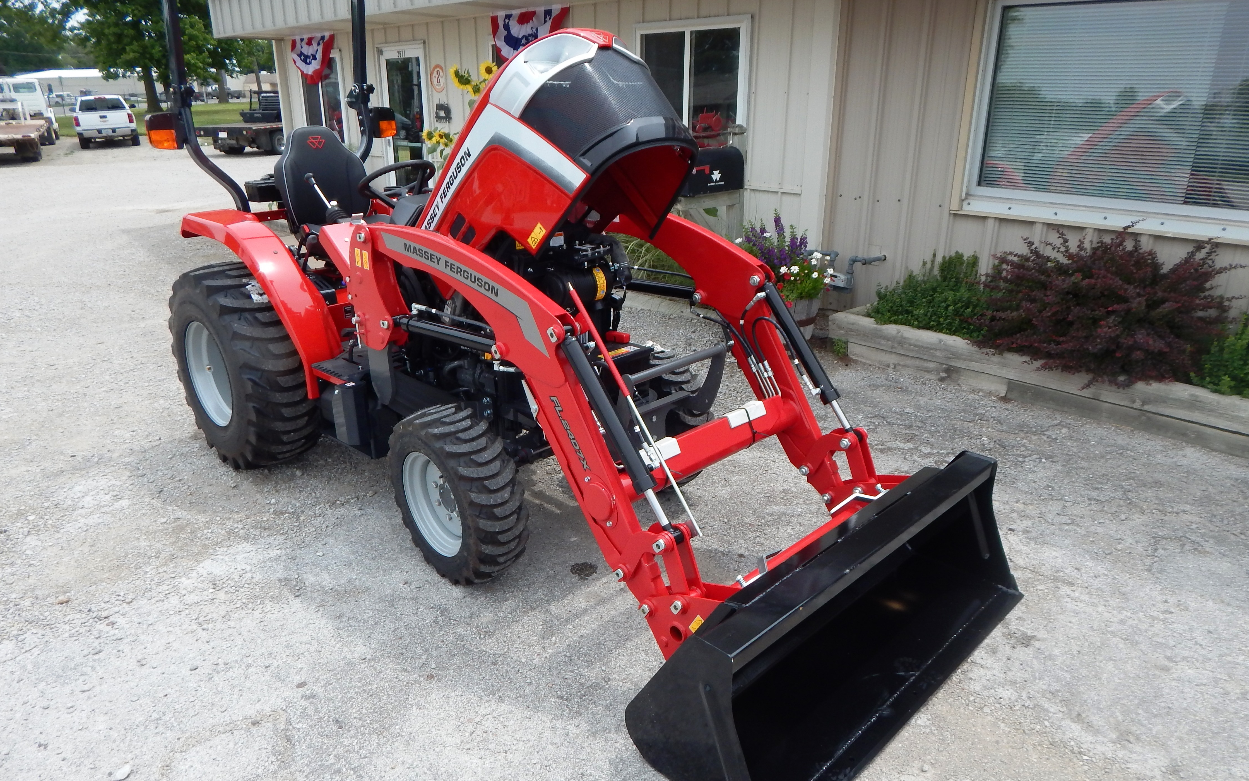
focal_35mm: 24
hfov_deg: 74.8
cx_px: 632
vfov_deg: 51.1
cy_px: 401
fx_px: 817
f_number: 3
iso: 125
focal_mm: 4
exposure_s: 1/1250
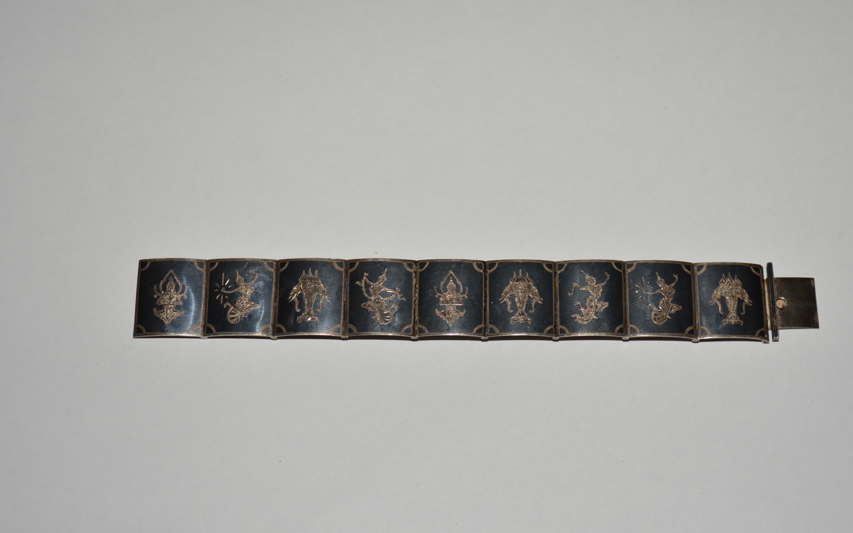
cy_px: 315
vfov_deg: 16.2
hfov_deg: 25.6
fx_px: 1874
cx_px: 469
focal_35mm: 81
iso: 200
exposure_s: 1/125
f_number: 5.6
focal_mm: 45
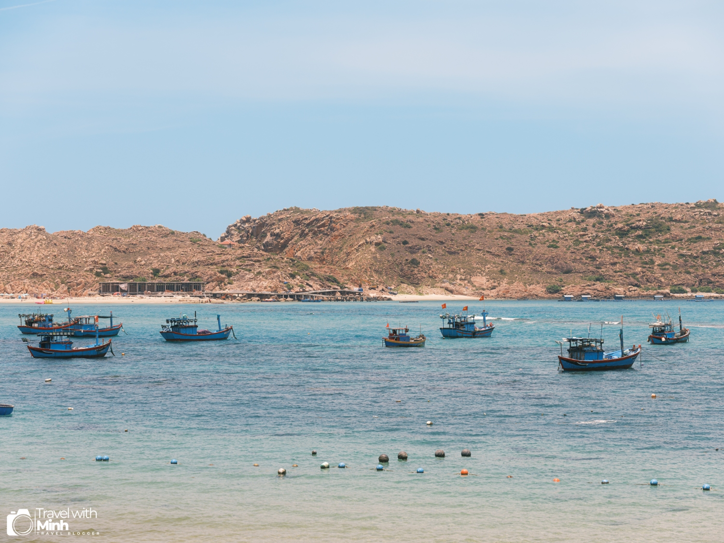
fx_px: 1820
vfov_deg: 17.0
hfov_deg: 22.5
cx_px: 362
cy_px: 272
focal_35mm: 87
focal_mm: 110
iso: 200
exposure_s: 1/850
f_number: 5.6
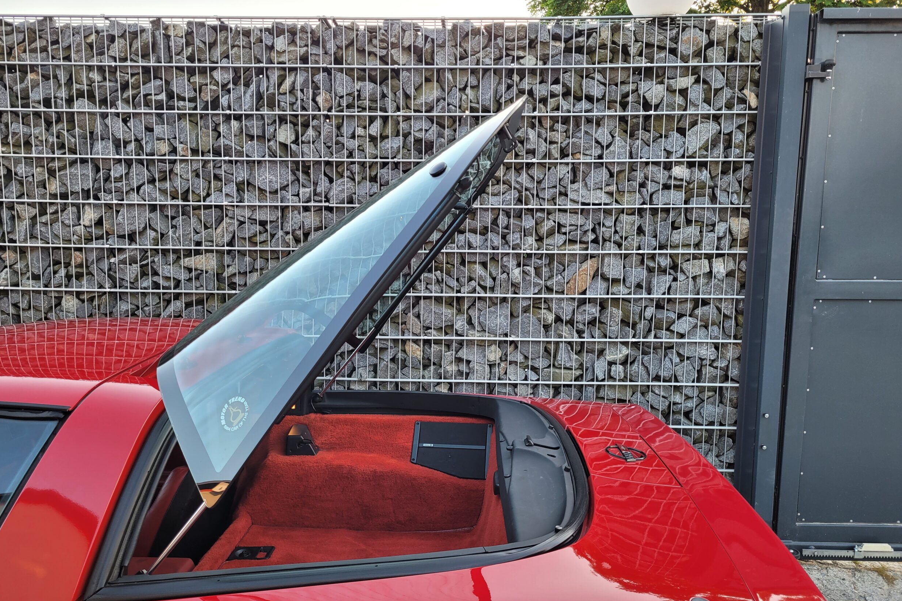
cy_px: 324
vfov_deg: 46.4
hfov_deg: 65.5
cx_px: 447
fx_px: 702
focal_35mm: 28
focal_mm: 5.4
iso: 80
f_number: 1.8
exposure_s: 1/100
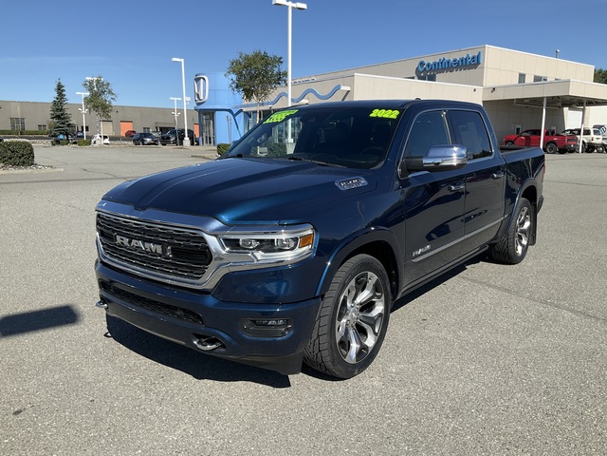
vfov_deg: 48.2
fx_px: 509
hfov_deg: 61.7
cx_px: 304
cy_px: 228
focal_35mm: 29
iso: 25
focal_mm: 3
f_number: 1.8
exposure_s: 1/1984
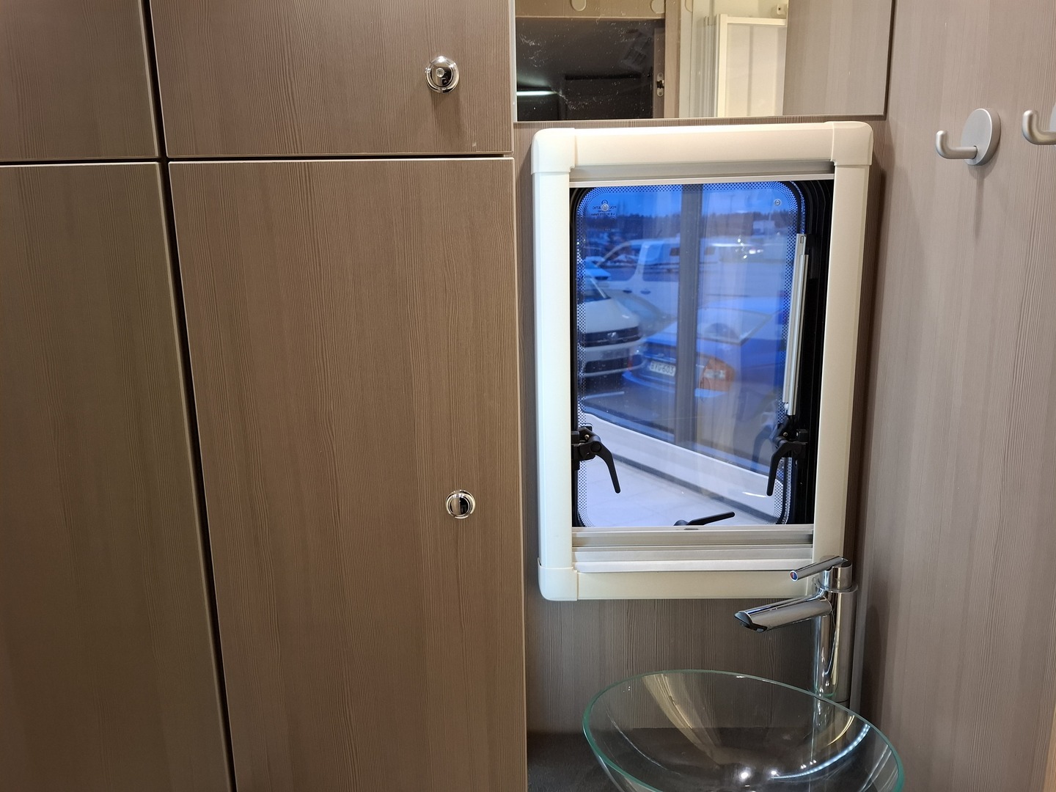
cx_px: 528
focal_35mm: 23
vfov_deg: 58.9
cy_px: 396
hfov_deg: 73.9
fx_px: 702
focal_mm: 5.54
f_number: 1.8
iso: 250
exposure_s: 1/50
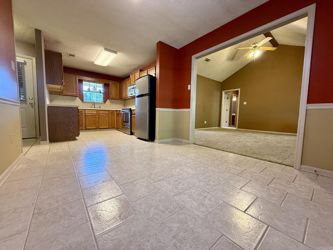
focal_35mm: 14
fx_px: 135
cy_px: 125
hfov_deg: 102.1
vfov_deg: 85.7
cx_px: 166
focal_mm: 2.22
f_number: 2.2
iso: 400
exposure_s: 1/60
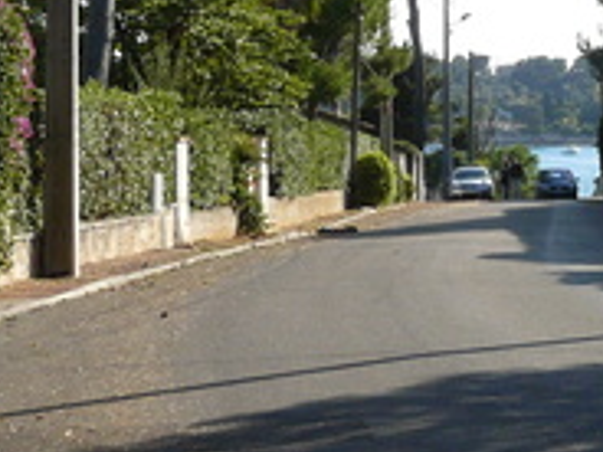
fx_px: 2177
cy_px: -20
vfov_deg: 11.7
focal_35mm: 125
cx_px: 469
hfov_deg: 15.7
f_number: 5.6
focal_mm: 6
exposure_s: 1/250
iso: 100
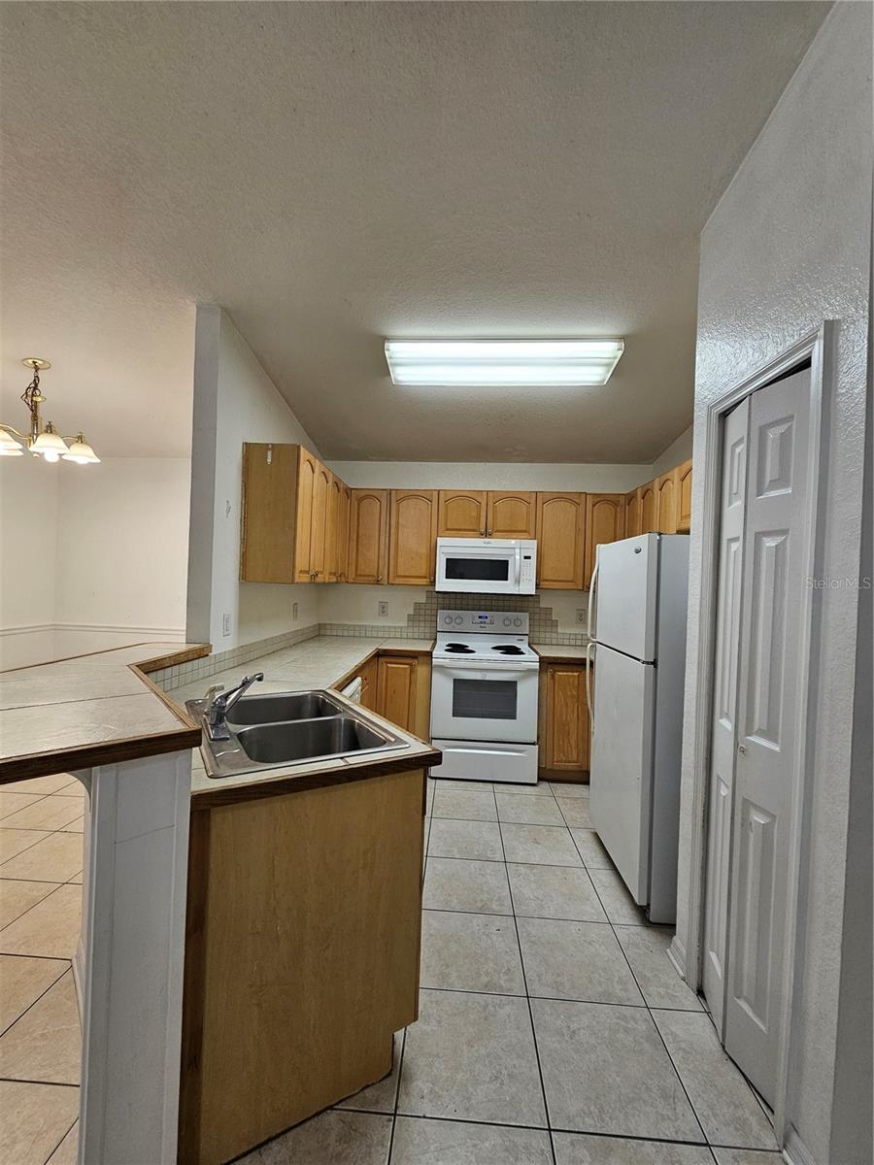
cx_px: 437
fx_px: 438
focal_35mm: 13
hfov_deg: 89.9
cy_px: 582
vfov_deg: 106.2
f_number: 2.2
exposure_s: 1/60
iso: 80
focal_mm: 2.2
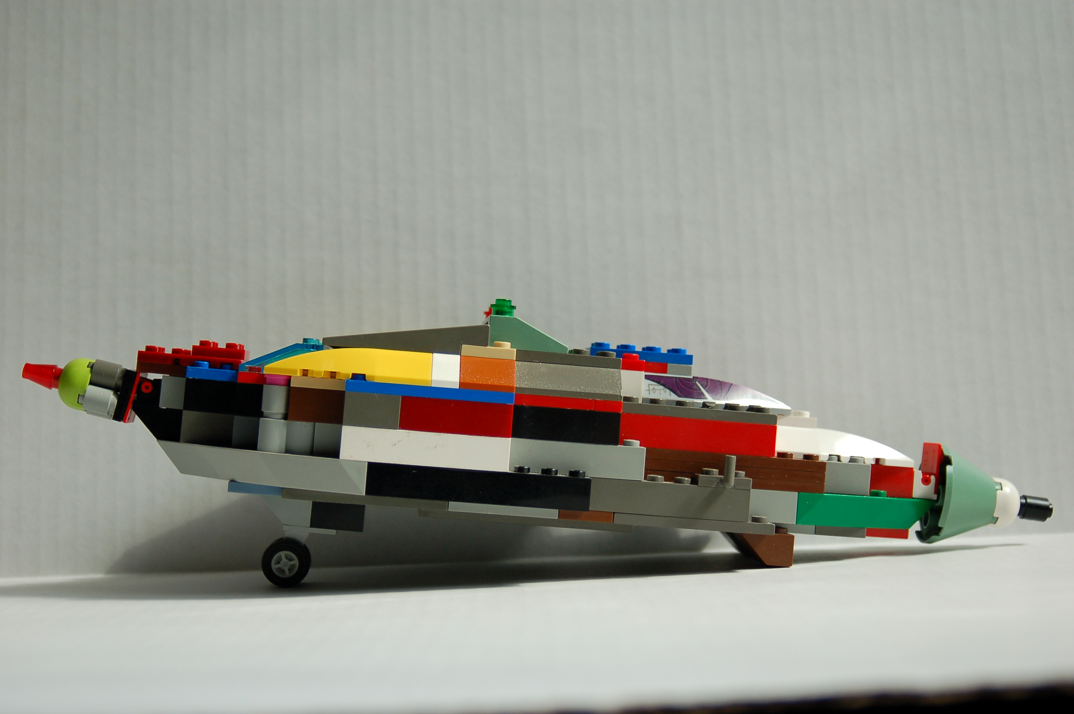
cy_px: 357
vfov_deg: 23.7
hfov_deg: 35.1
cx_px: 537
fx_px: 1699
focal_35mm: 57
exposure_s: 1/1000
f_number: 4
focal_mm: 38
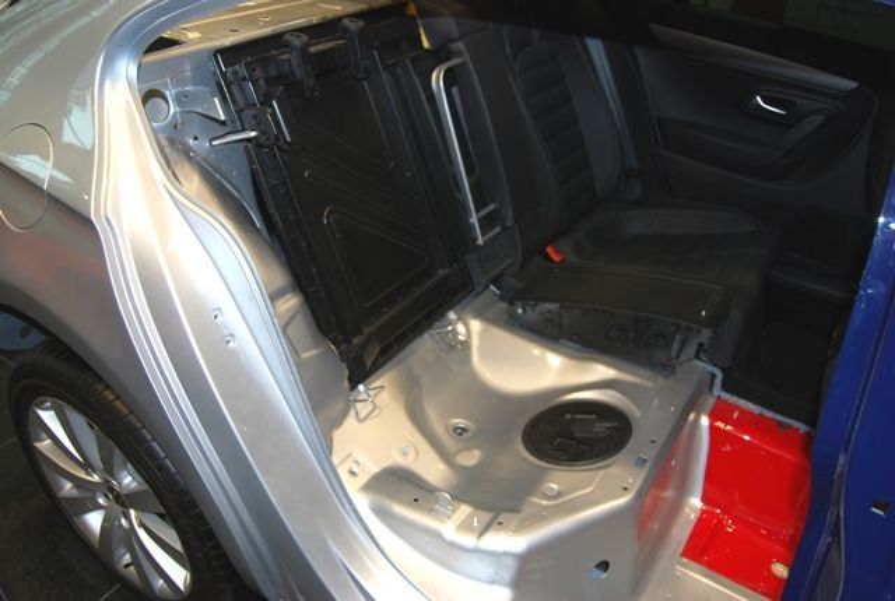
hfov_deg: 64.4
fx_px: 710
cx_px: 448
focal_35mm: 28
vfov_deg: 45.9
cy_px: 300
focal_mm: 19
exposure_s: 1/60
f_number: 3.5
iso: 200
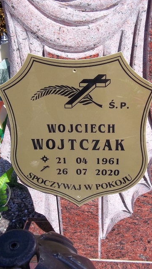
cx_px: 77
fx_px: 250
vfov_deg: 56.6
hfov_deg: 33.8
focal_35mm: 35
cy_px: 134
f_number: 5.5
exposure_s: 1/320
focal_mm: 5.7
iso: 80
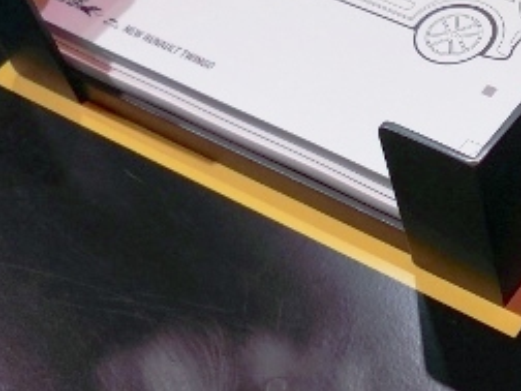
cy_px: 106
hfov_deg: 19.0
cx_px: 579
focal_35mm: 99
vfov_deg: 14.9
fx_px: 1490
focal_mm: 7
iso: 125
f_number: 3.9
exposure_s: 1/160
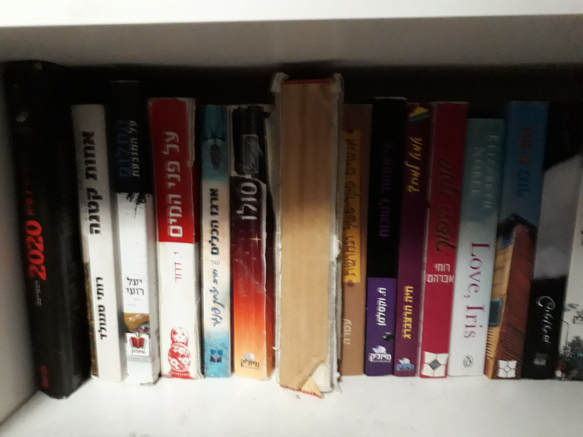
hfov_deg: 65.3
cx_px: 292
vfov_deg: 51.4
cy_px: 218
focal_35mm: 27
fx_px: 455
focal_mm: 3.6
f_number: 1.9
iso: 800
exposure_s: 1/10
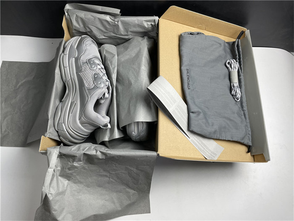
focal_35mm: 26
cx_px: 147
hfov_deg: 67.3
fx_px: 221
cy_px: 110
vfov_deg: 53.1
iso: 64
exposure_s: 1/100
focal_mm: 4.2
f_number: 1.6
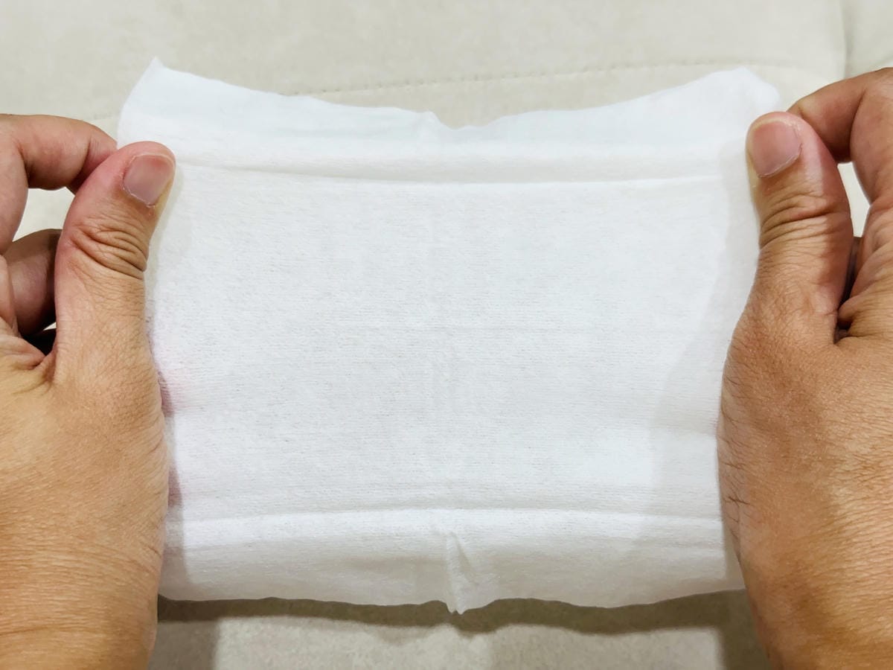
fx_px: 1238
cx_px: 446
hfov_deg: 39.7
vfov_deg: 30.3
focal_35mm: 48
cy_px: 335
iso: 64
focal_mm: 6.86
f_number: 1.78
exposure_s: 1/60
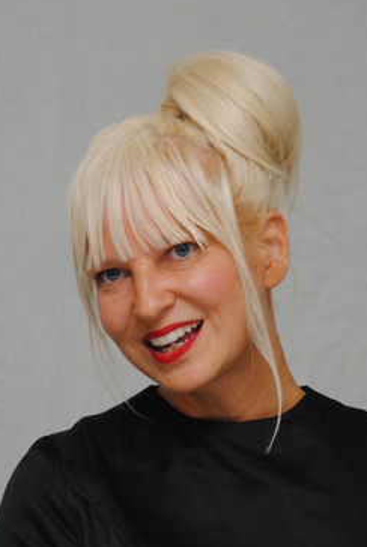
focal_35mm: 223
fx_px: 3390
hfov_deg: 6.2
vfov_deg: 9.2
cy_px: 267
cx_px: 182
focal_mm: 135
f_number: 9
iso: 1600
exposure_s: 1/160
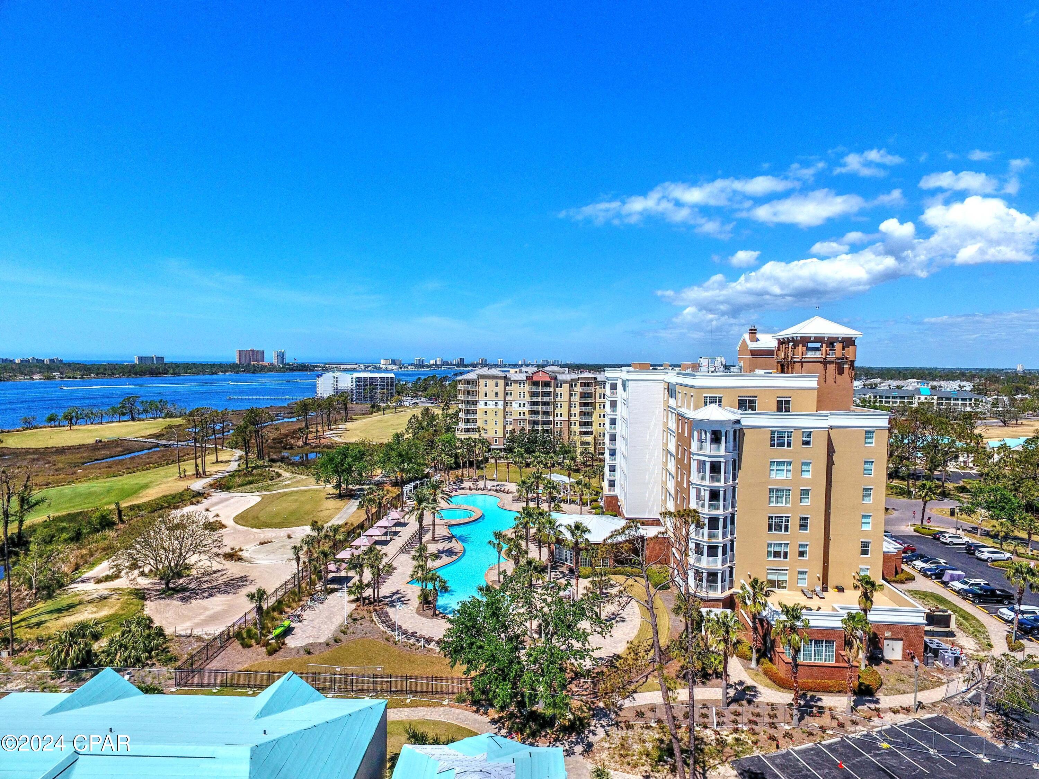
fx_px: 600
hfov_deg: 81.7
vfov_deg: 66.0
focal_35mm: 20
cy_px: 390
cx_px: 520
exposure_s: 1/2016
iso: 100
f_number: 2.8
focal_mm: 3.6
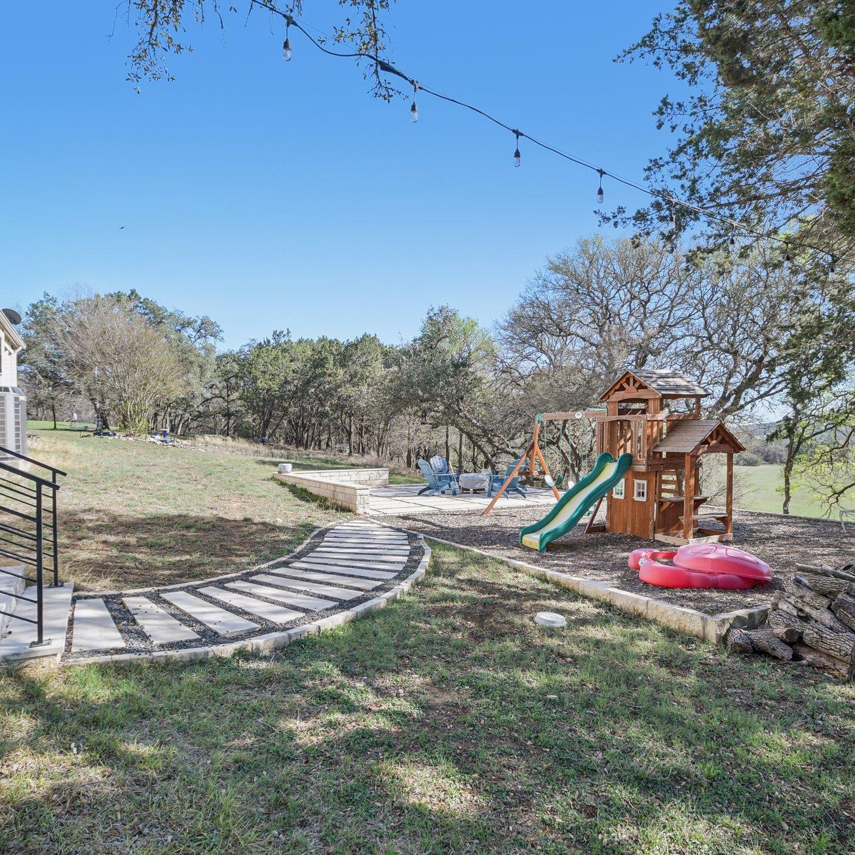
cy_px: 421
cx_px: 434
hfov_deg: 74.8
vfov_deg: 74.8
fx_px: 559
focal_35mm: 20
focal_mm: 10
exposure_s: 1/250
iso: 400
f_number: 8
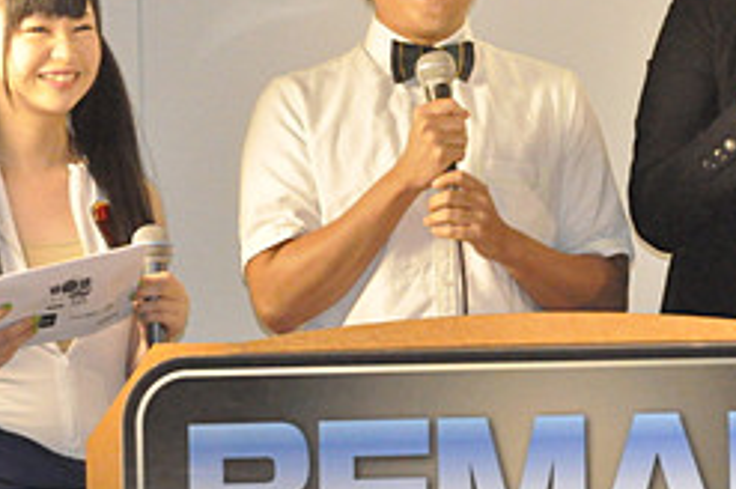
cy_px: 197
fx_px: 9842
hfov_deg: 4.3
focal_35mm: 482
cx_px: 423
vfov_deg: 2.8
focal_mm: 155
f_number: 9
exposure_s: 1/200
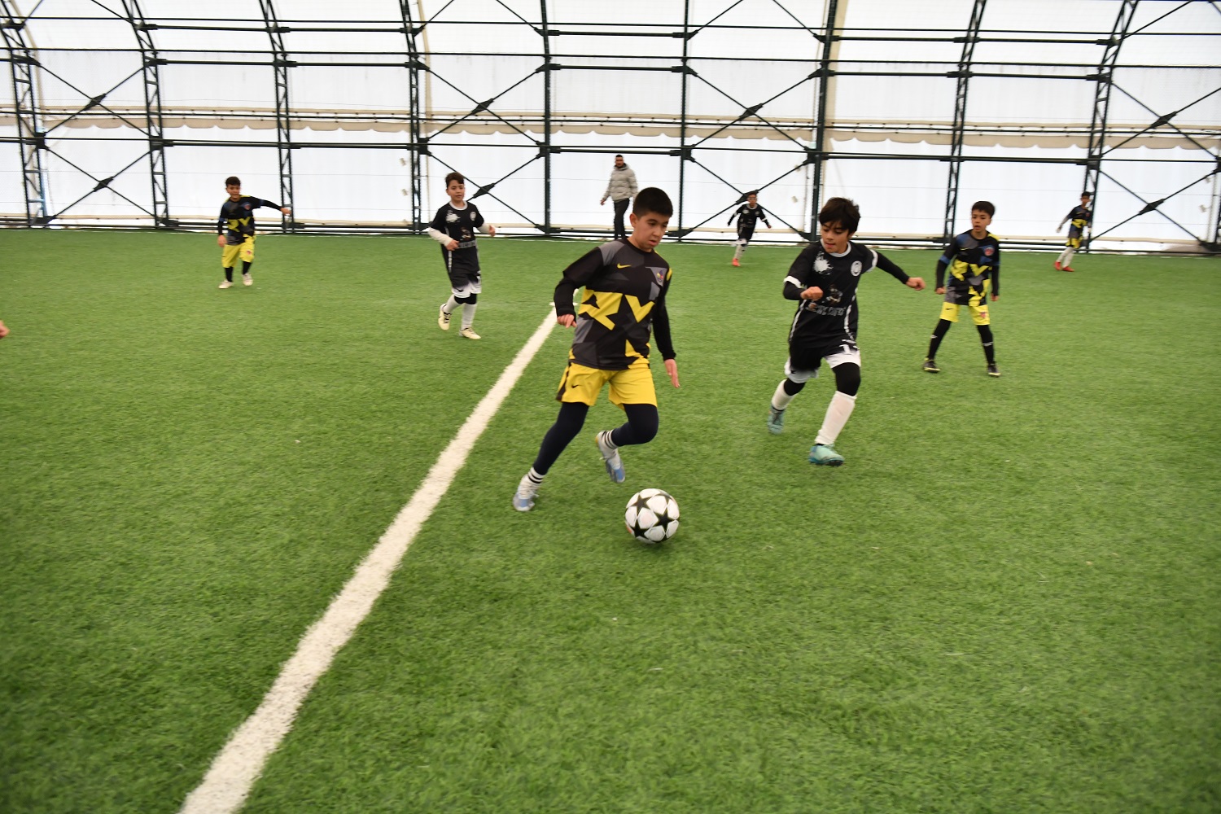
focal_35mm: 32
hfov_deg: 58.7
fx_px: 1085
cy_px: 407
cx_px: 610
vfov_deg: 41.1
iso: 1250
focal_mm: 32
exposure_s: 1/400
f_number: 3.5
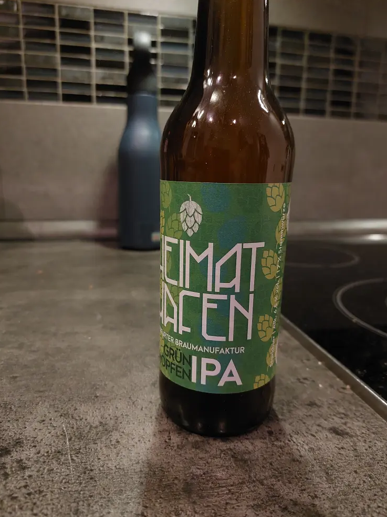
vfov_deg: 69.4
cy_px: 268
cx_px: 189
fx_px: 373
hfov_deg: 54.9
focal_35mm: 25
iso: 640
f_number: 1.8
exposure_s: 1/25
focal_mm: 5.23
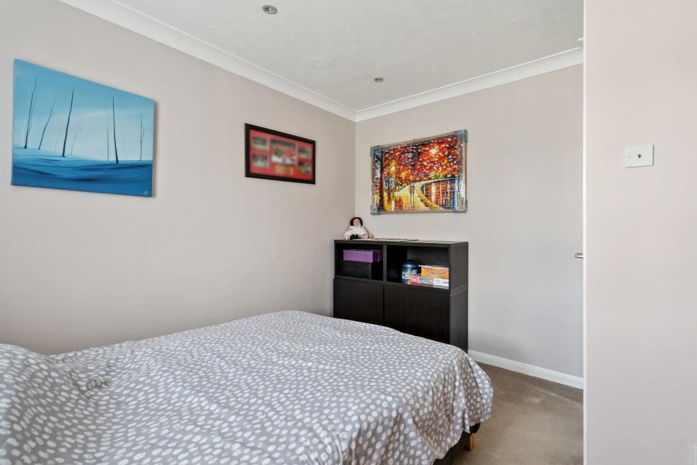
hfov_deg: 96.7
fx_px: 310
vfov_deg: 73.8
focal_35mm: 16
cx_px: 348
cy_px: 232
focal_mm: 16
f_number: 5.6
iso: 320
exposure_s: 1/5
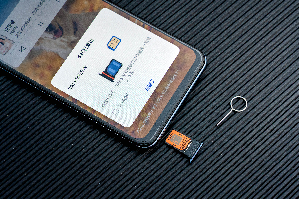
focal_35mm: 105
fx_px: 872
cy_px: 100
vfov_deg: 13.0
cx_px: 150
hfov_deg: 19.5
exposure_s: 1/125
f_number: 10
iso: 1000
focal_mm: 105
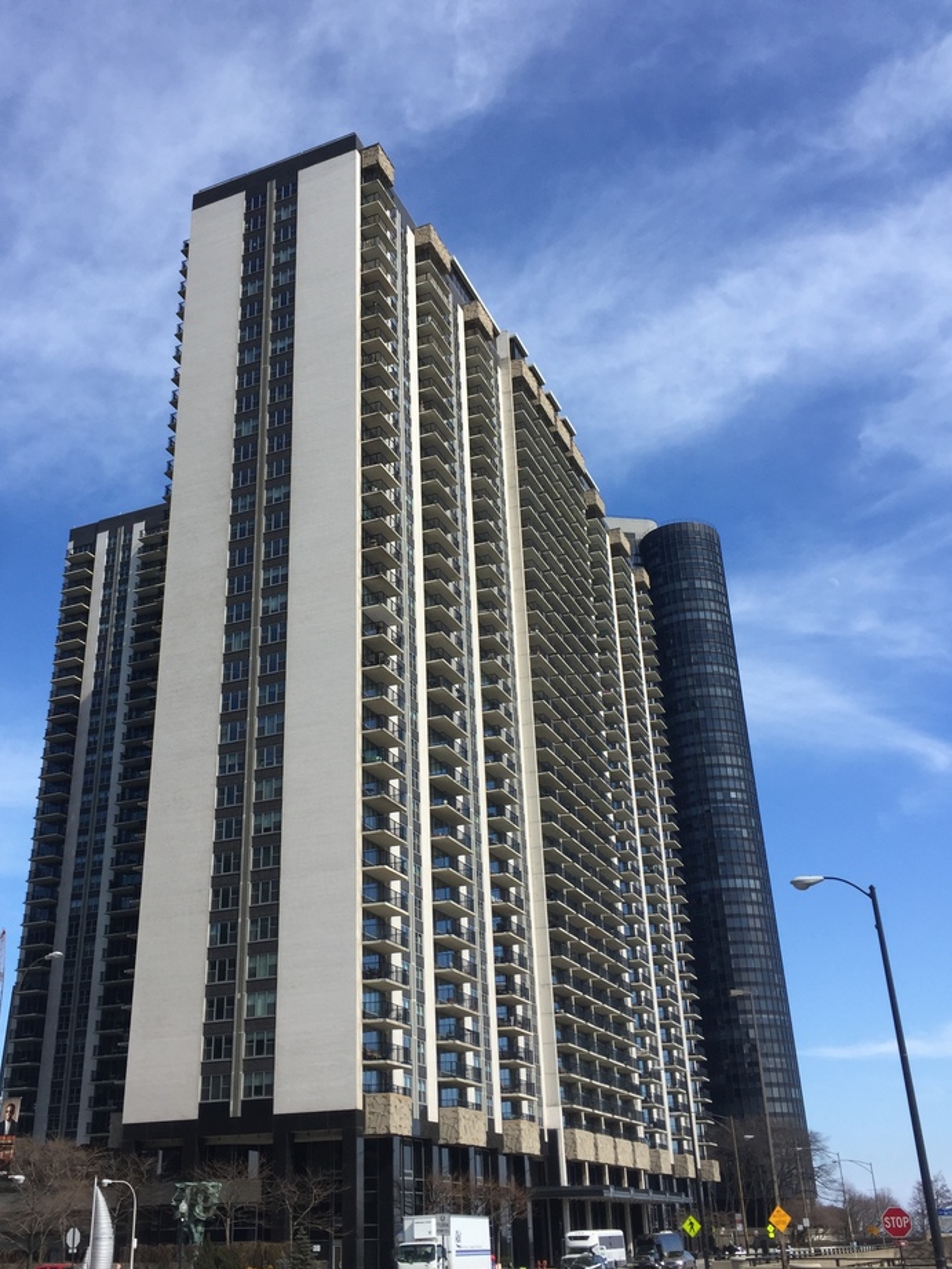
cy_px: 619
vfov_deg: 53.9
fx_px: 1246
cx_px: 404
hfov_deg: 41.7
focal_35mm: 34
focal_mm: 4.15
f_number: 2.2
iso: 32
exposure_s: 1/1522
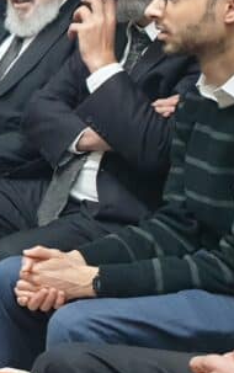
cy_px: 191
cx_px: -374
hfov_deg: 11.1
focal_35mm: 93
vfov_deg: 22.3
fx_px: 947
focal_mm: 4.3
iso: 250
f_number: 2.4
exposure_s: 1/50
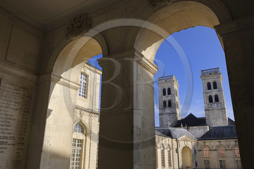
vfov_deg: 41.0
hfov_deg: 58.8
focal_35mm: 32
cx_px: 127
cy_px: 84
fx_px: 226
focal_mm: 32
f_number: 11
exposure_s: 1/200
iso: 200
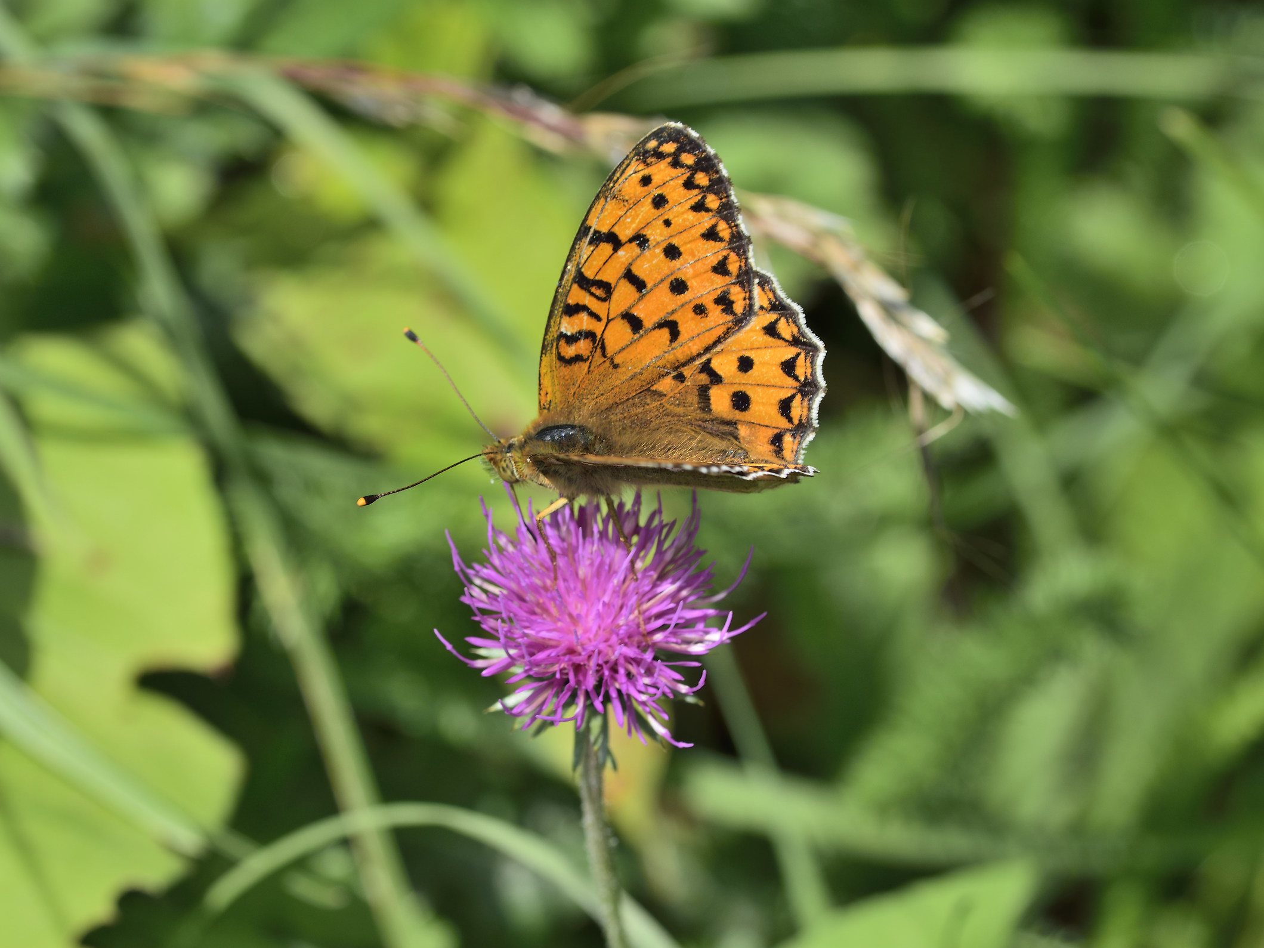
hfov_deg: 11.5
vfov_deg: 8.7
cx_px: 601
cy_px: 477
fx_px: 6264
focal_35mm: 172
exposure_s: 1/200
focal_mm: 105
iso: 100
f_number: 9
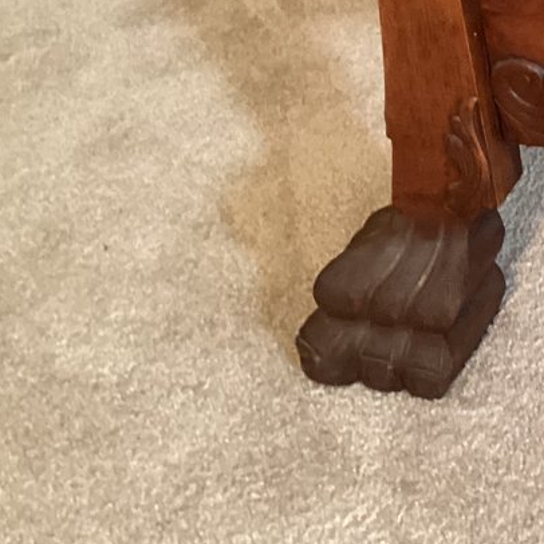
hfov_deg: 15.0
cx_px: 951
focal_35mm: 102
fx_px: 1814
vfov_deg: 16.6
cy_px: -40
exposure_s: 1/25
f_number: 2.4
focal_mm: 3.3
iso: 400
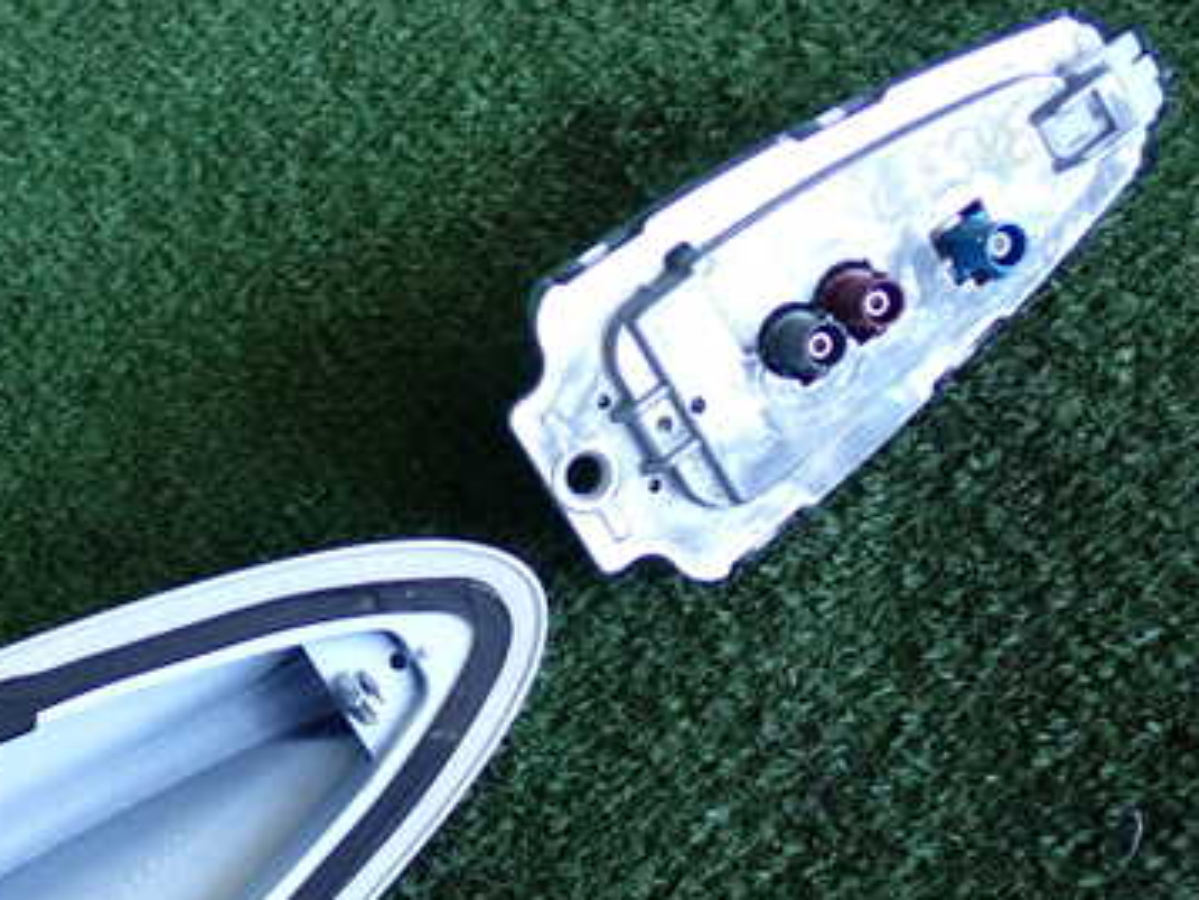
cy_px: 725
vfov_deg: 19.7
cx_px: 232
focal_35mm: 74
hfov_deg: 25.8
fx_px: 2564
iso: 400
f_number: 2.9
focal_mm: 7.84
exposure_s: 1/125
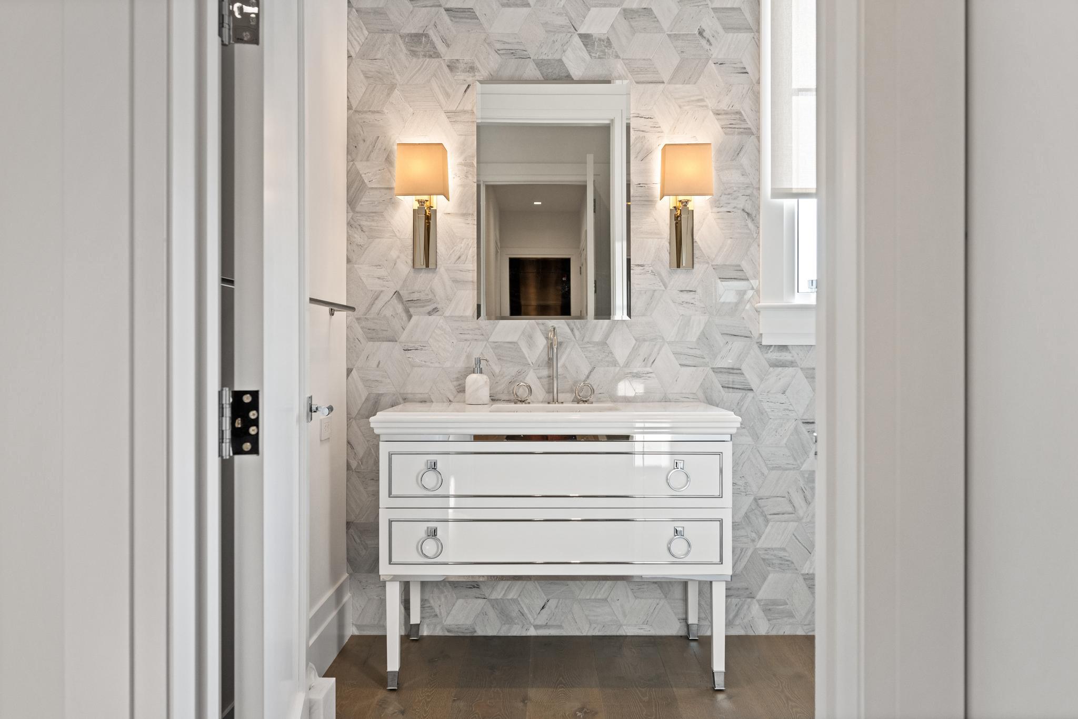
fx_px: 763
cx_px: 539
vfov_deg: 50.4
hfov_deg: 70.4
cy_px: 360
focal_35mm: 26
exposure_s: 1/25
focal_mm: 25.5
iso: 800
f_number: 5
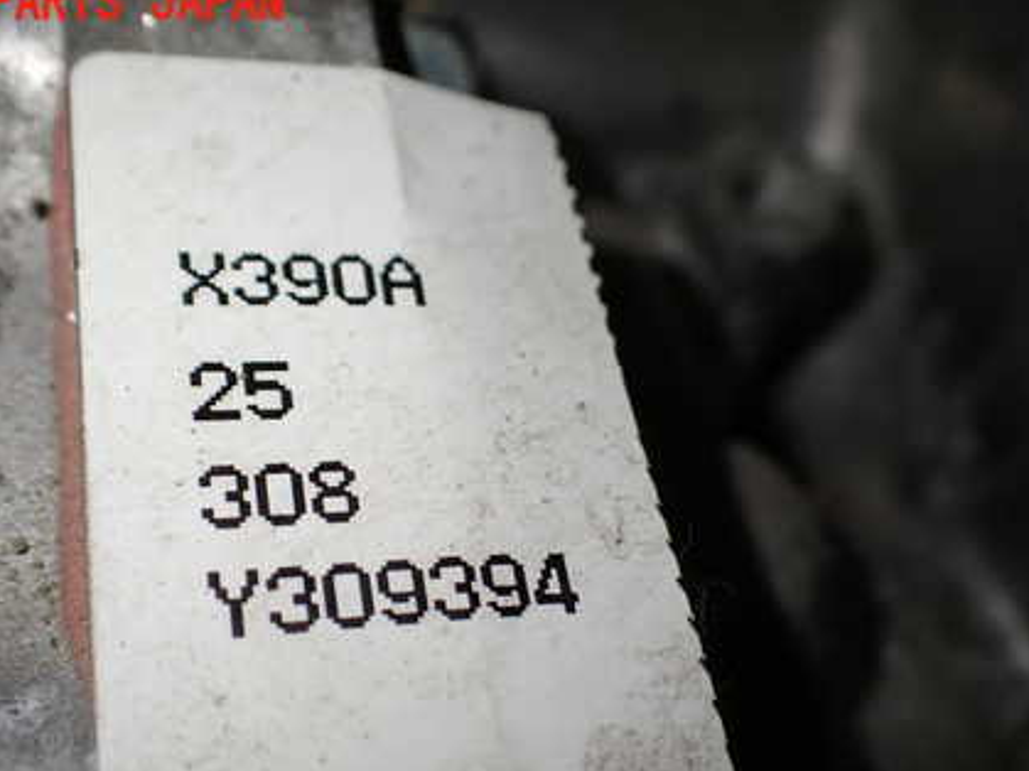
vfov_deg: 33.2
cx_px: 575
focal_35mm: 43
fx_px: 1278
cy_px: 525
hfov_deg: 43.8
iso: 100
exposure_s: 1/160
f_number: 2.3
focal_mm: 5.4
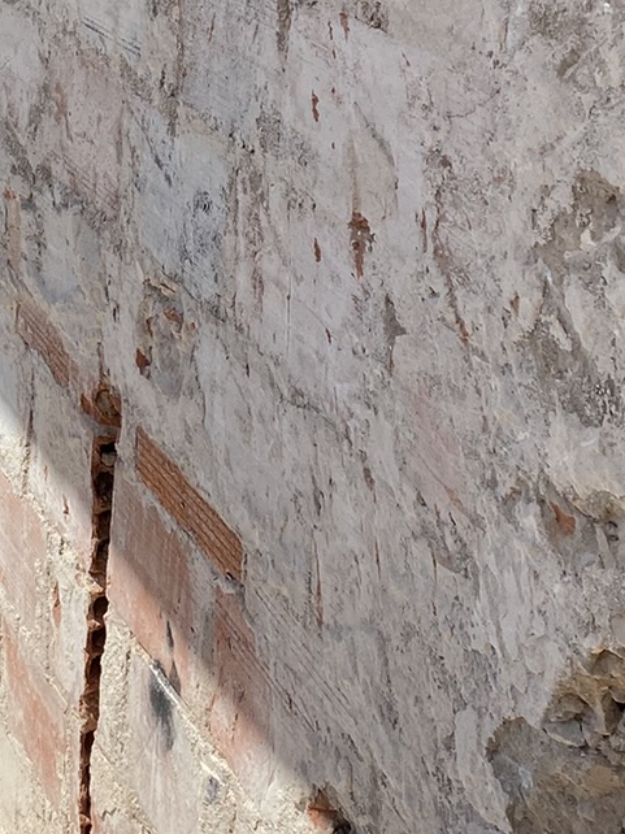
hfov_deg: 17.5
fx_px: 1999
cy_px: 104
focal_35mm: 83
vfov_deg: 23.0
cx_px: 66
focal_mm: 4.25
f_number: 1.8
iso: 32
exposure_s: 1/3610
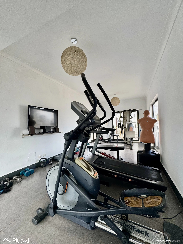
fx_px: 99
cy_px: 122
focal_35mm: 14
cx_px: 92
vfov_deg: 102.1
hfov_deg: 85.7
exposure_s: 1/99
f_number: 2.2
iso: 80
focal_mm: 2.22
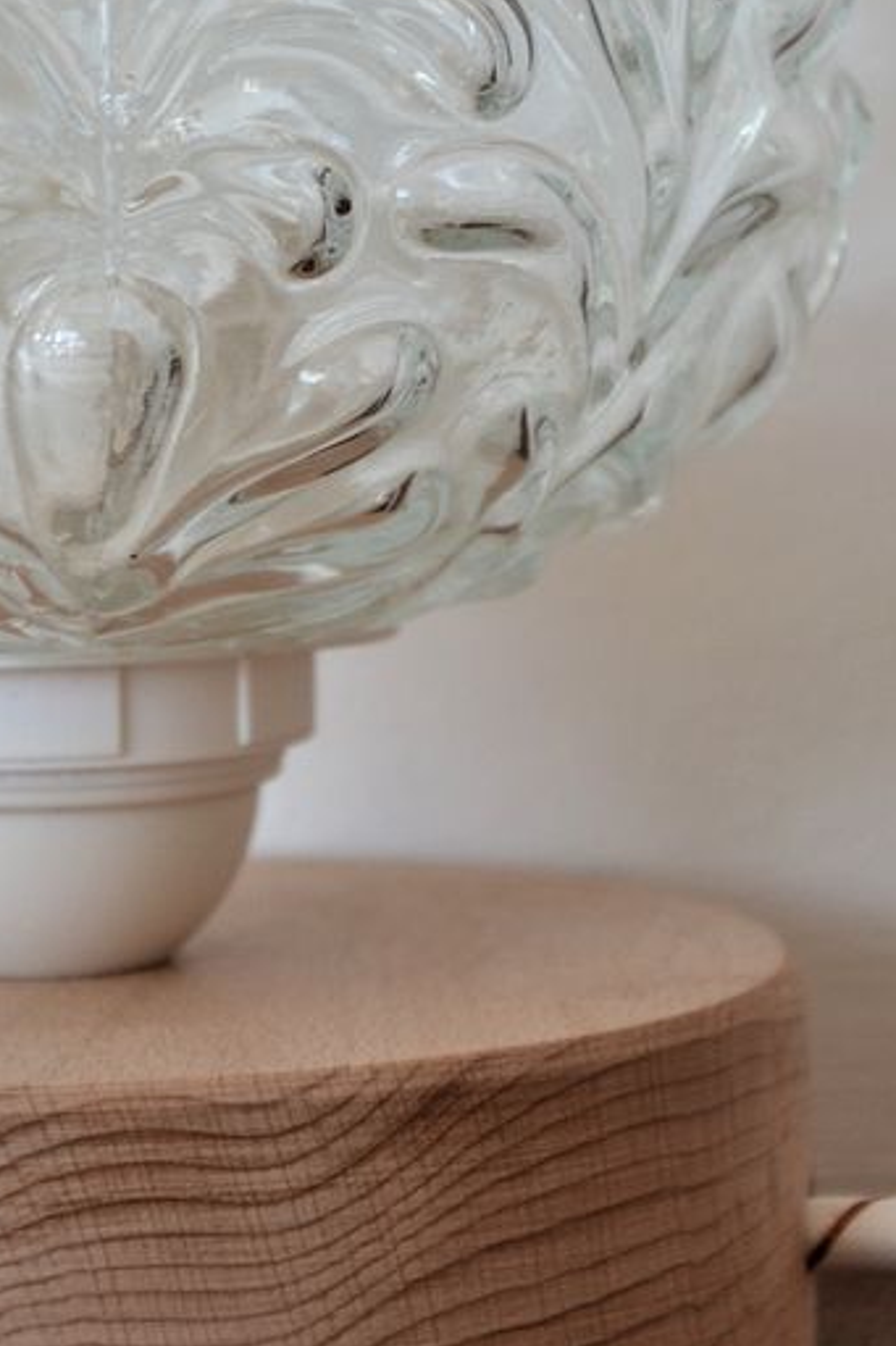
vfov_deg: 7.6
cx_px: 460
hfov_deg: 5.1
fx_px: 10051
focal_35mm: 269
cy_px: 166
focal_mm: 85
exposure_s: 1/160
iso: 400
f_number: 5.6
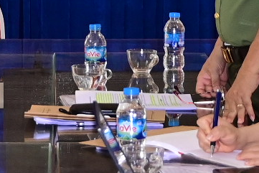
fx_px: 1763
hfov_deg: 8.2
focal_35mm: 245
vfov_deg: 5.6
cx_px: -117
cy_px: -65
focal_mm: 30
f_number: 4.5
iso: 1600
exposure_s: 1/200
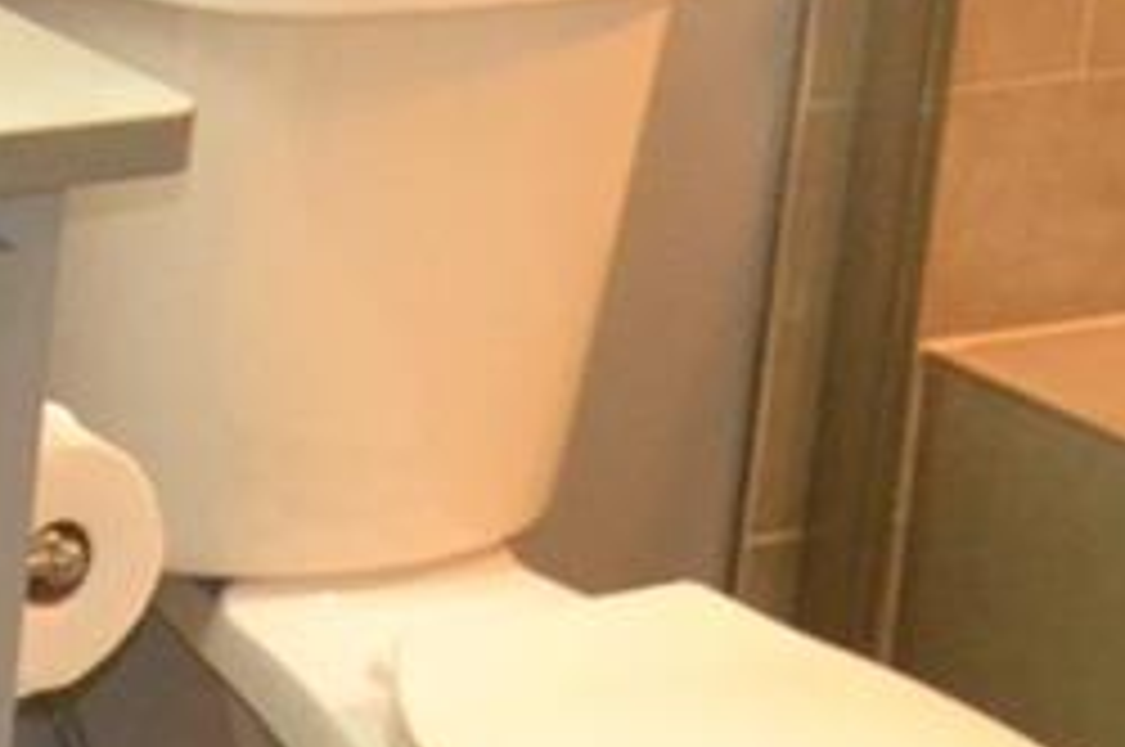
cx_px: -450
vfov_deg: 9.2
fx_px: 4501
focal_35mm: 144
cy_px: -360
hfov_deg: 13.6
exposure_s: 1/60
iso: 2200
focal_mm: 15
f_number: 4
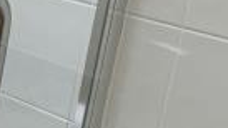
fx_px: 798
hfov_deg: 13.1
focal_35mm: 132
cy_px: 86
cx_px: -285
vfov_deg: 9.2
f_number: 1.8
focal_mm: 4.25
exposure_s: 1/108
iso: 100
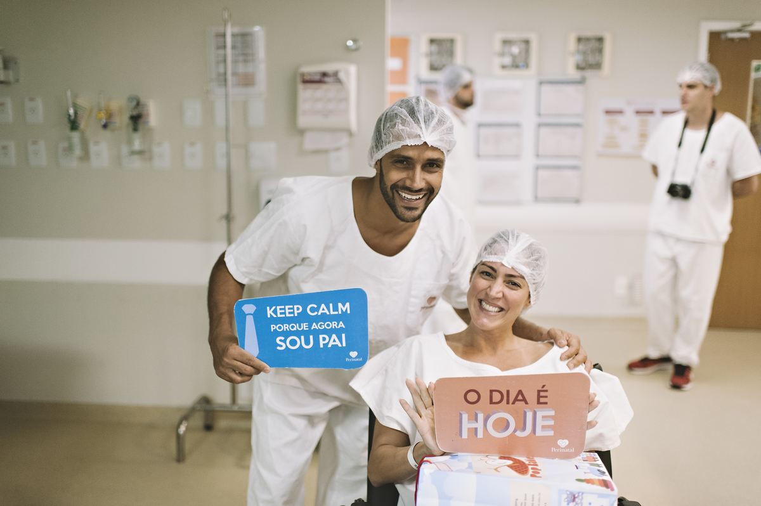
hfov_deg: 54.5
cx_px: 380
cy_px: 253
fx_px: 739
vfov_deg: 37.8
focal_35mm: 35
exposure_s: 1/125
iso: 1250
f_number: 1.4
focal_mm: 35
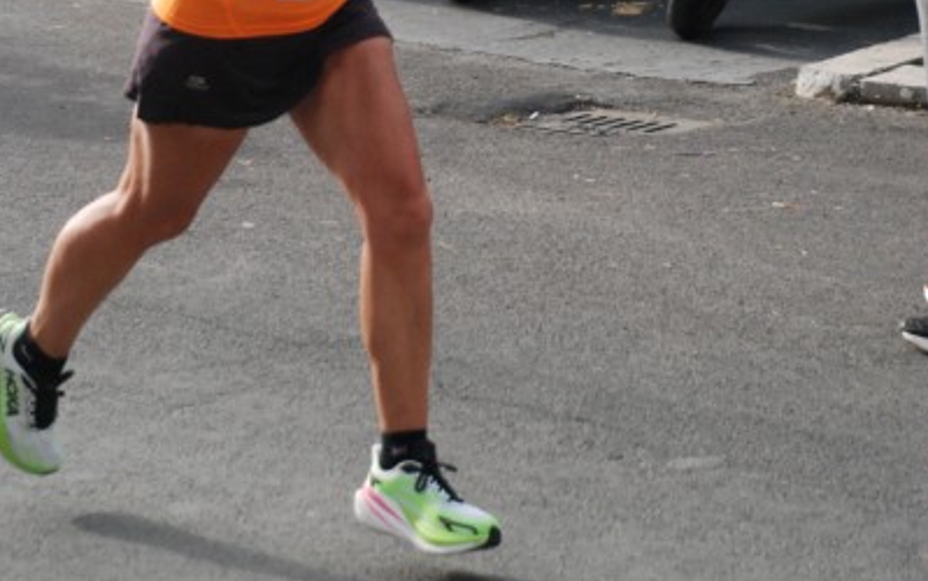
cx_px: 462
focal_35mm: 152
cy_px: -30
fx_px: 3847
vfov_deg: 8.6
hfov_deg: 13.8
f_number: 5.3
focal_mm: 66
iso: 1000
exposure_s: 1/800
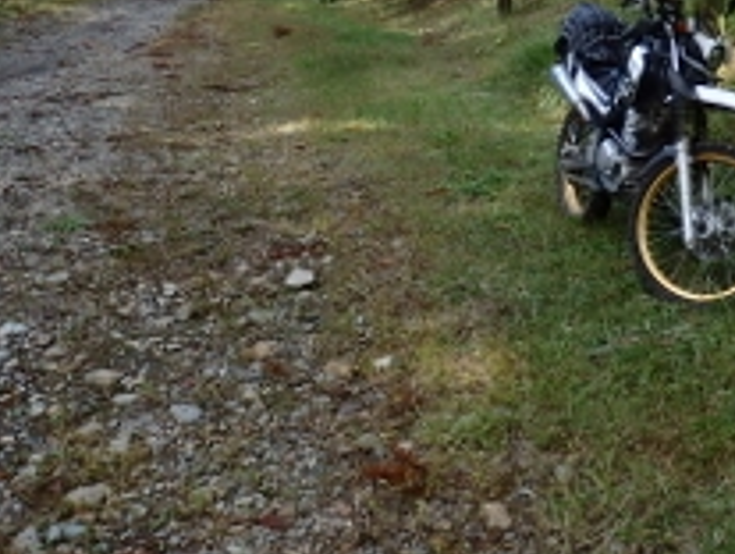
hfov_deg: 35.5
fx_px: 1149
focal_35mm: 54
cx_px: 366
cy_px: -11
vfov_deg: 25.6
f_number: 3
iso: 125
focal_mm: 4.5
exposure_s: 1/250
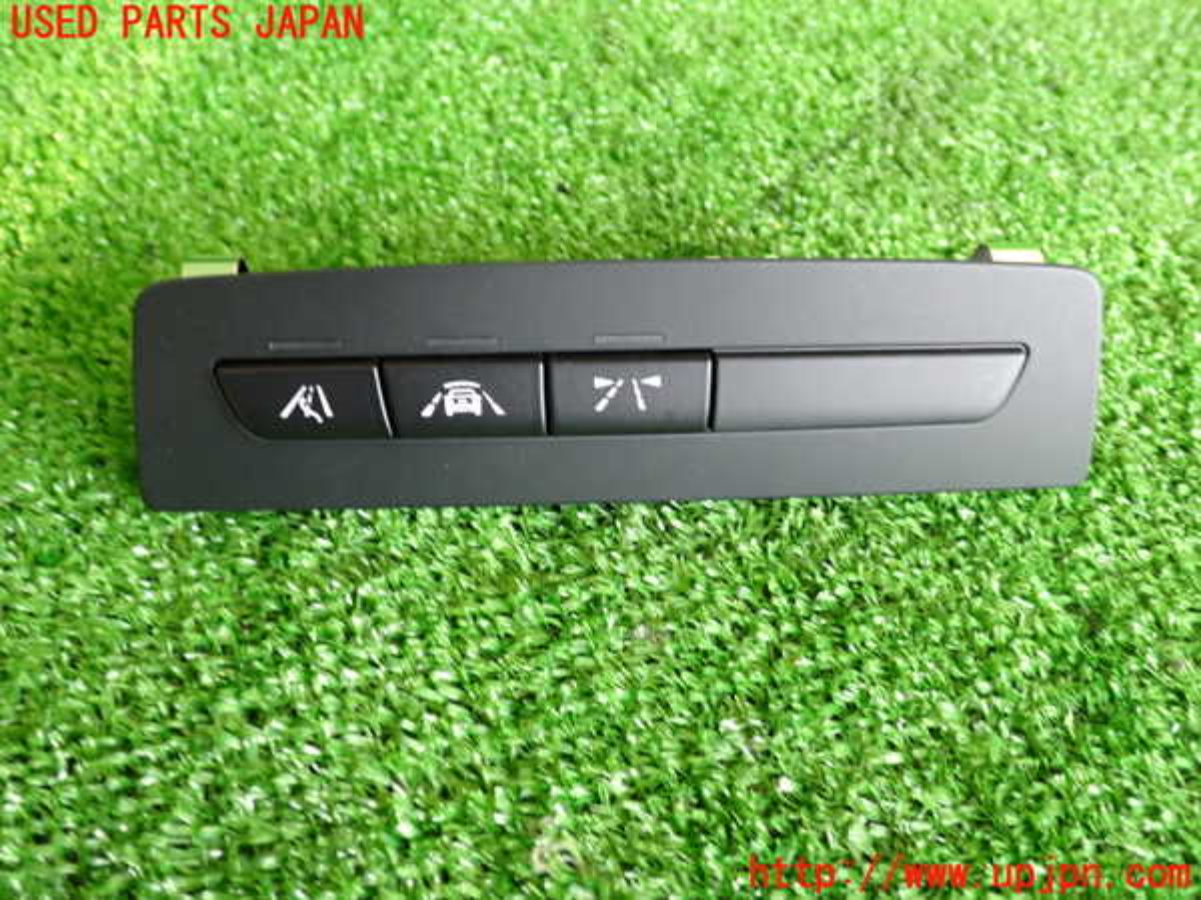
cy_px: 450
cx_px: 600
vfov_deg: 44.2
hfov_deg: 56.8
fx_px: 1110
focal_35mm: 32
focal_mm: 5.79
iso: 320
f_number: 2.4
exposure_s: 1/30
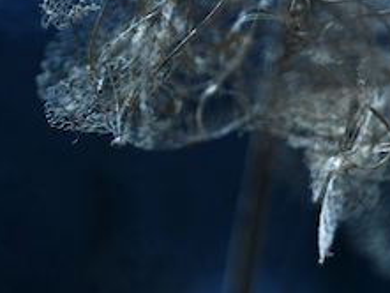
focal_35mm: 167
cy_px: -75
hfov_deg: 11.7
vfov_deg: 8.8
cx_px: 356
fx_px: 1883
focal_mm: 40
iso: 100
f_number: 3
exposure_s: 1/2000
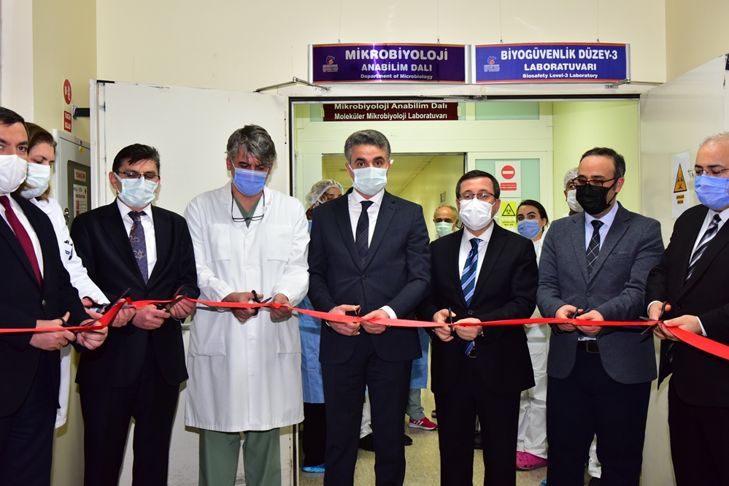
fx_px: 830
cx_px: 372
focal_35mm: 41
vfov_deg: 32.6
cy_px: 248
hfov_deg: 47.4
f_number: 8
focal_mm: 40
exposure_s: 1/60
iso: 2500
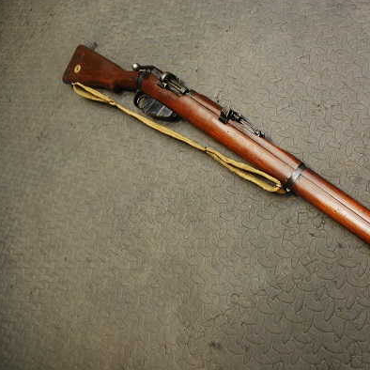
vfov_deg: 47.2
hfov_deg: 46.5
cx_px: 246
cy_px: 184
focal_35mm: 35
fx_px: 423
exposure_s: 1/30
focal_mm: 18
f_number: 3.5
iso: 720
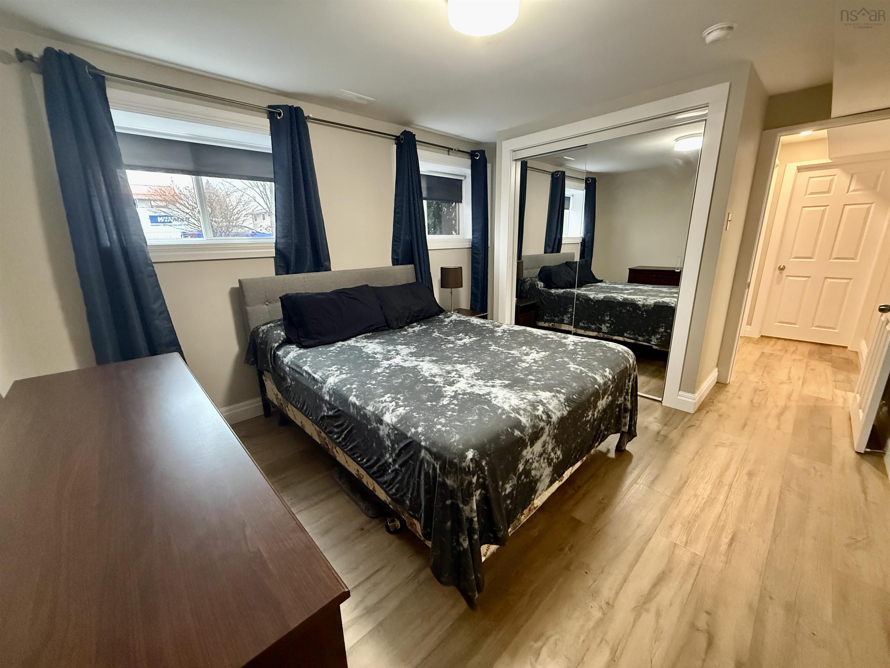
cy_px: 334
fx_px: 360
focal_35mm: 14
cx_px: 445
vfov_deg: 85.7
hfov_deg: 102.1
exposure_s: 1/60
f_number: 2.2
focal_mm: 2.22
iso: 1000
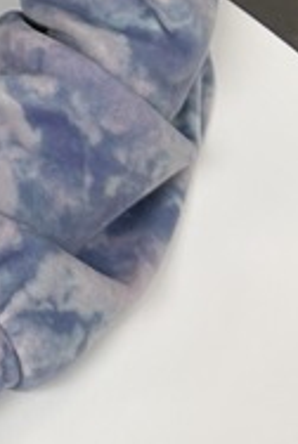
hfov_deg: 12.0
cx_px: -218
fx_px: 1311
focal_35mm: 106
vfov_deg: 17.1
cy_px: -255
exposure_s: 1/120
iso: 200
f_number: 1.78
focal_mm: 6.76
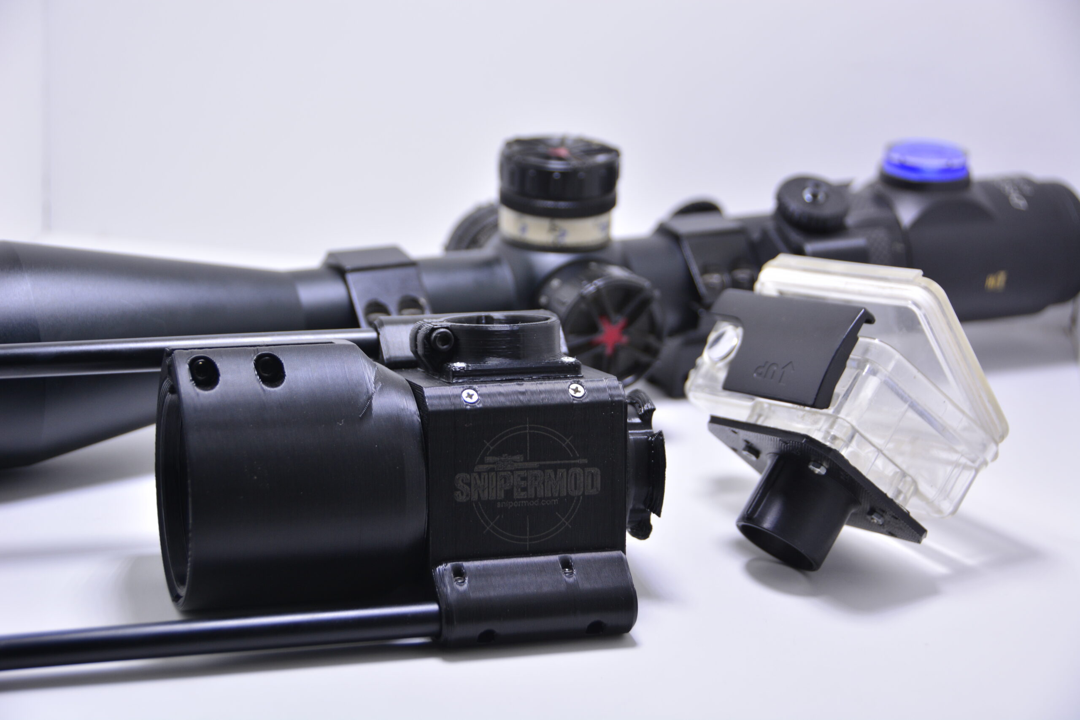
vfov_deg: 15.2
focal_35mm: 90
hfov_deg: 22.6
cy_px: 360
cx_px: 540
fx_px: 2700
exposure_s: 1/250
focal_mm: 60
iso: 250
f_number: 4.8
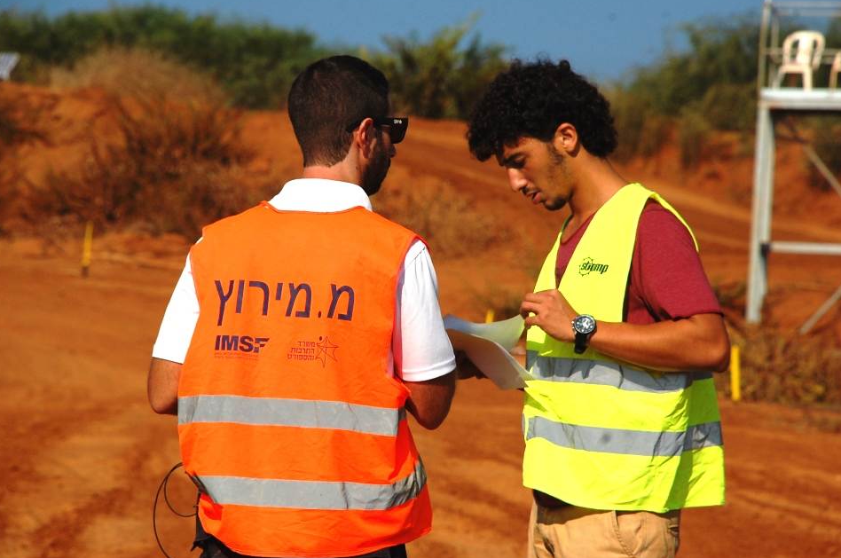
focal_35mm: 214
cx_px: 409
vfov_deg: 6.4
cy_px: 267
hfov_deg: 9.7
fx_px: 4981
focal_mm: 135
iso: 200
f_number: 8
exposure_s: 1/1000
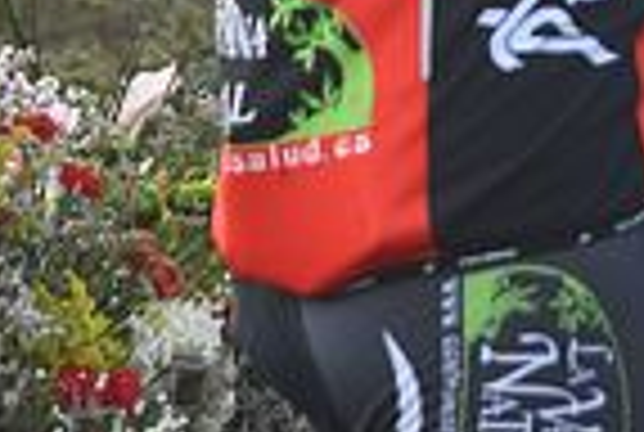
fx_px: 9035
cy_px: -659
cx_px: 784
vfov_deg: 2.7
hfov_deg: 4.1
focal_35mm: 504
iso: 250
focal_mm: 85
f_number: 6.3
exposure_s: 1/250
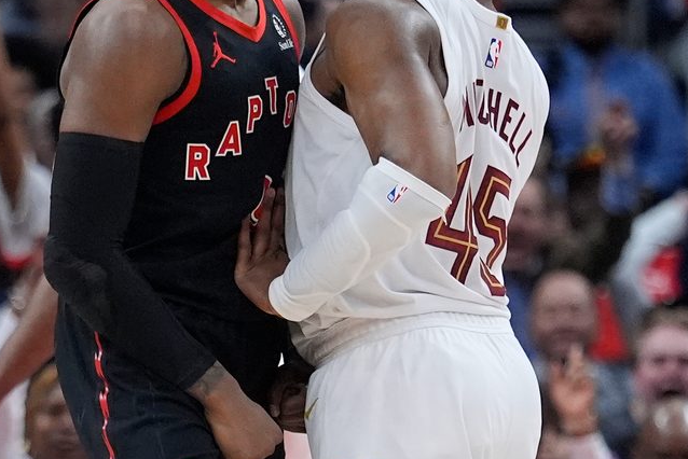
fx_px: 6137
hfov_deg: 6.4
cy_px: 130
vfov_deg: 4.3
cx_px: 283
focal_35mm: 321
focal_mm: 200
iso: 3200
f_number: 2.8
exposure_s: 1/2000
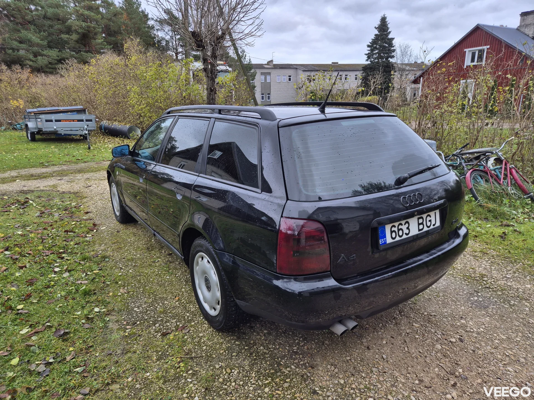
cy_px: 200
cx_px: 267
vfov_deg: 58.9
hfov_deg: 73.9
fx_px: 355
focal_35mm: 23
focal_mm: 5.4
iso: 32
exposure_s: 1/180
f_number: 1.8
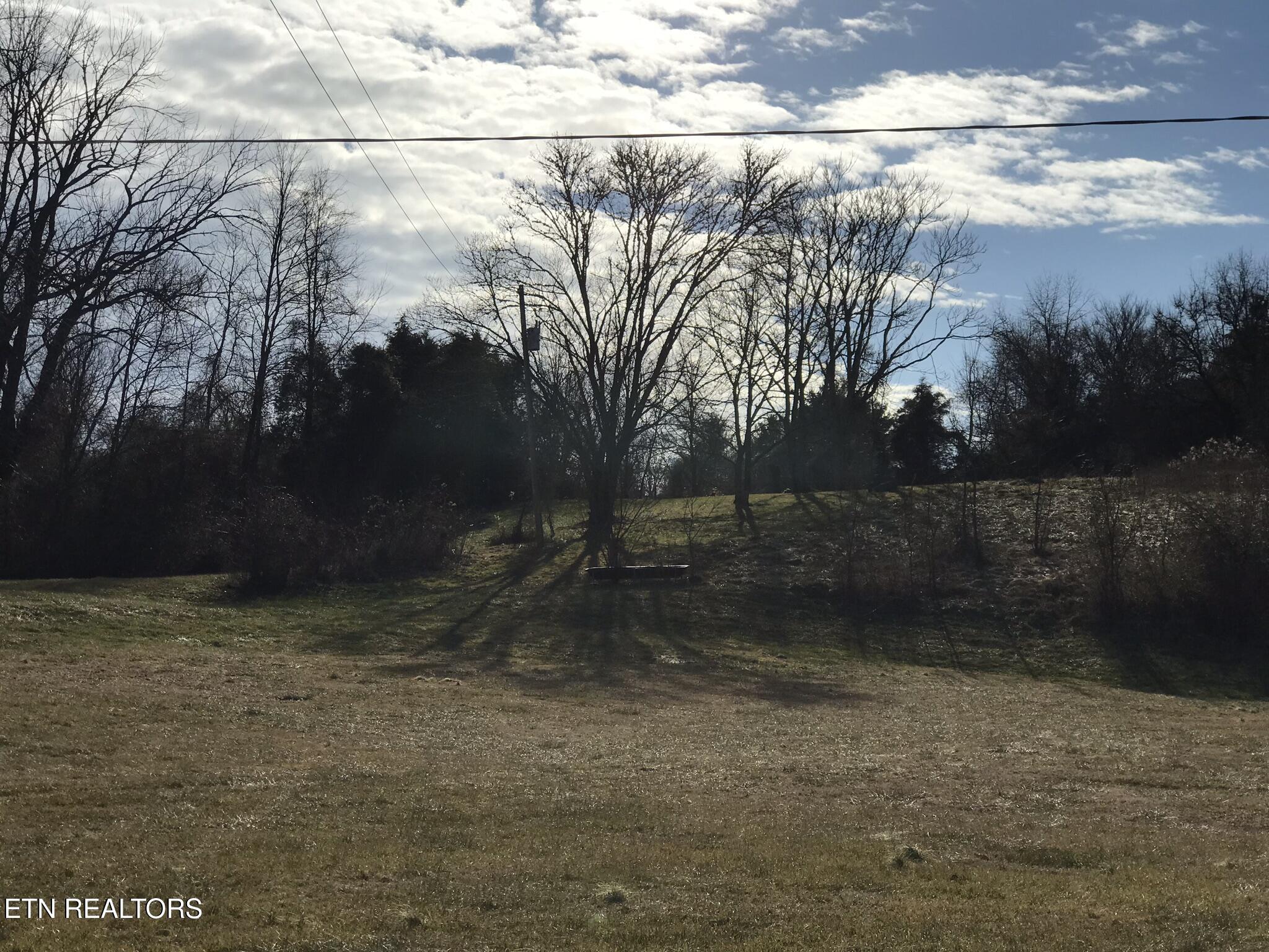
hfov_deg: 33.8
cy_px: 476
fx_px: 2090
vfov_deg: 25.7
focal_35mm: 57
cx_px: 634
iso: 20
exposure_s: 1/3425
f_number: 2.8
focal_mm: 6.6
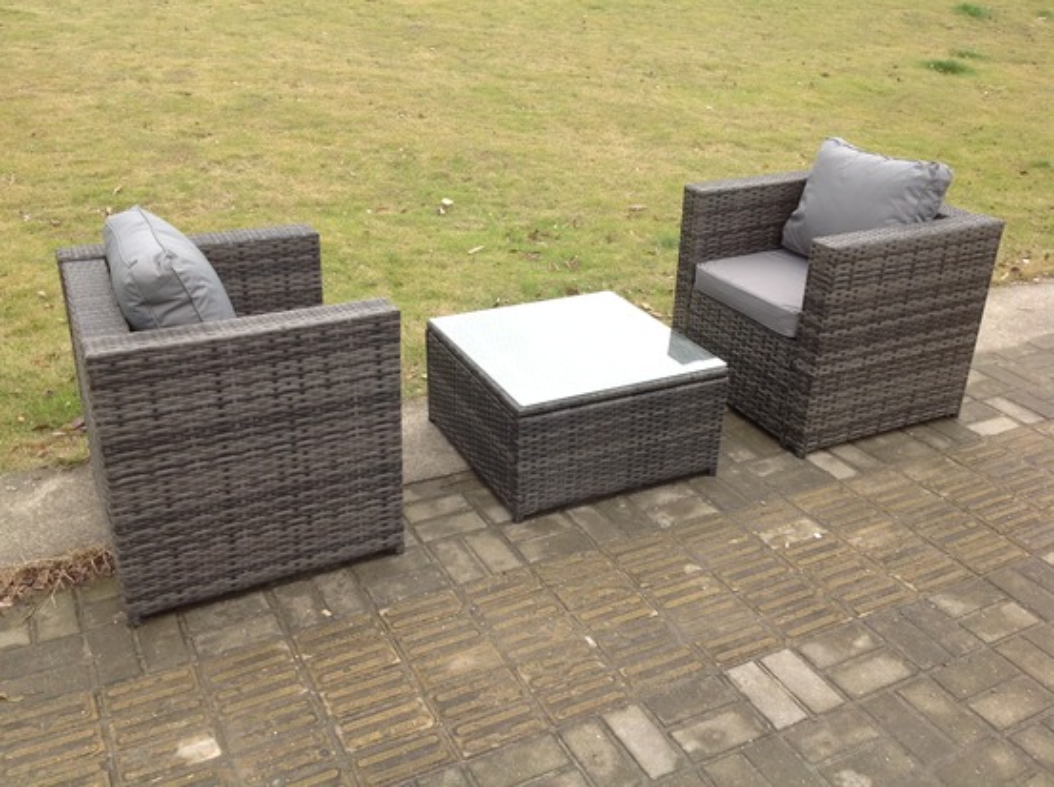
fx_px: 1064
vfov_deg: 40.6
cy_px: 394
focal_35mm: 35
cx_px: 527
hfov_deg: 52.7
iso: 50
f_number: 2.4
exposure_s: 1/238
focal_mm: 4.28
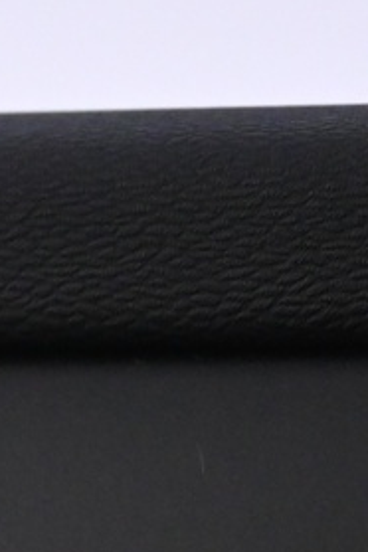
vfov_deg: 7.9
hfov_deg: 5.3
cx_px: -433
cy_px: 983
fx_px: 3878
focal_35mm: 253
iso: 2500
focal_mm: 29
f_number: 4.8
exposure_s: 1/100
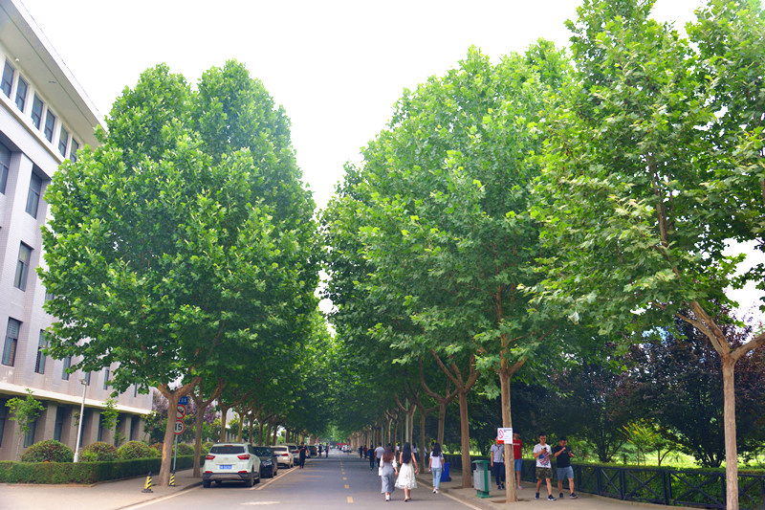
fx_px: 659
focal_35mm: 31
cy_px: 255
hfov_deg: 60.3
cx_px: 382
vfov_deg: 42.3
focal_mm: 31
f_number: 6.3
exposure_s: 1/160
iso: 100
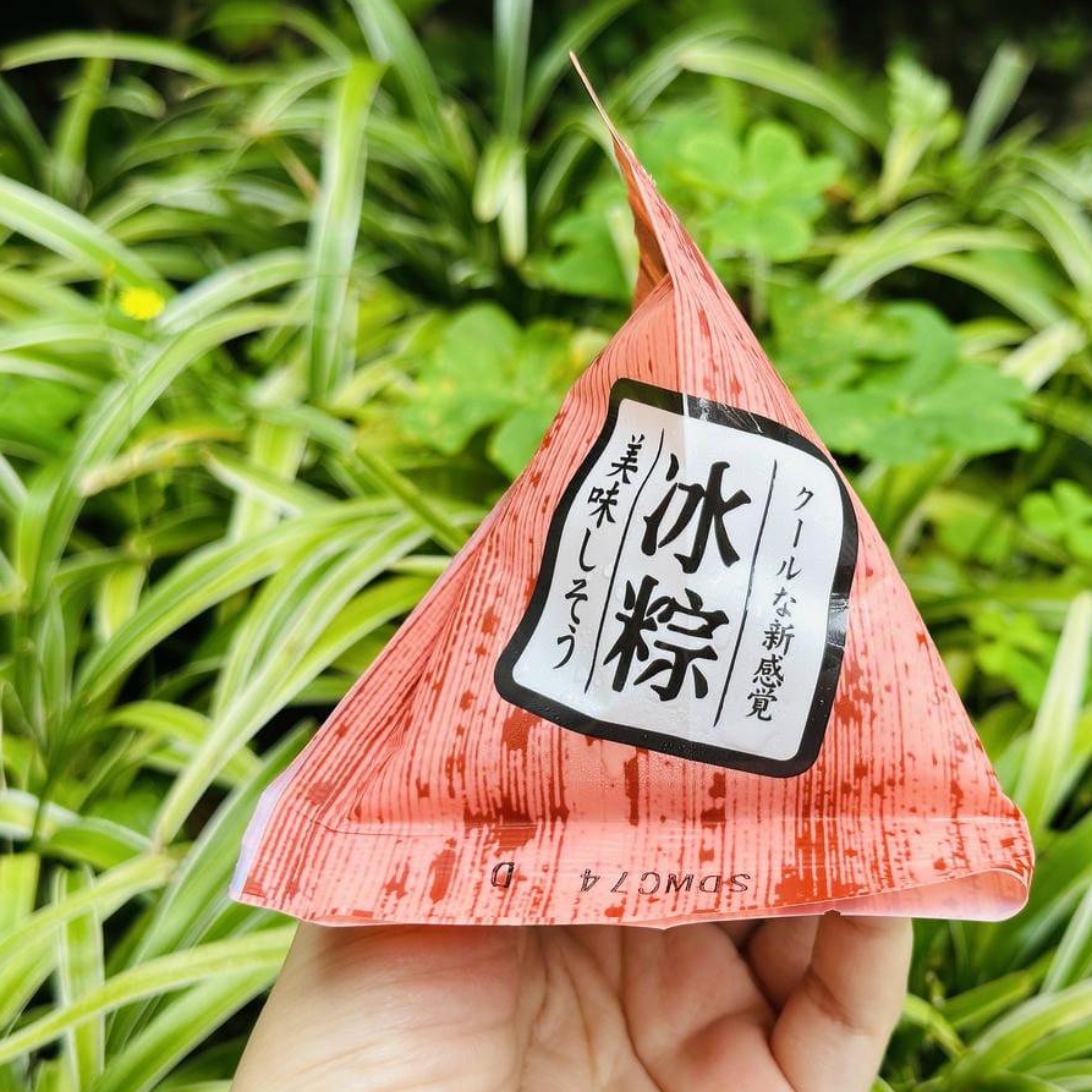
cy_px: 548
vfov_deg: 30.0
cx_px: 687
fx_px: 2034
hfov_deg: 29.9
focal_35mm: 57
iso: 64
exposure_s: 1/478
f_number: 1.78
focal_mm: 6.86
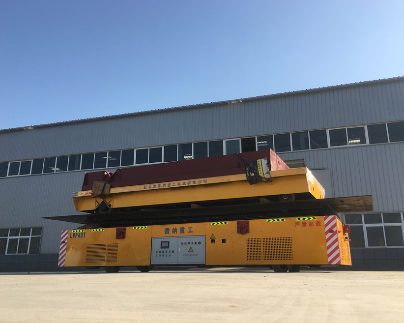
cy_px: 162
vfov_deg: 47.1
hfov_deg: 57.2
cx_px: 210
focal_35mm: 31
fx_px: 371
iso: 25
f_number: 2.2
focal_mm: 4.15
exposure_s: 1/1083
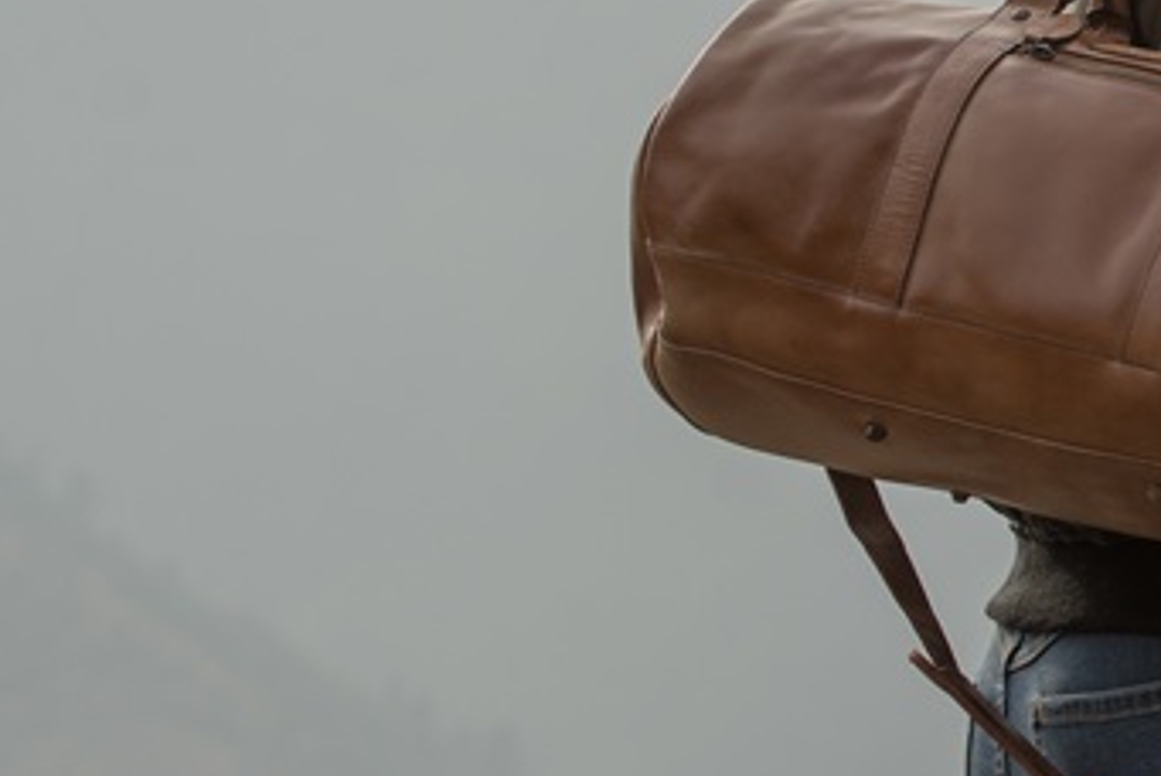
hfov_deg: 8.2
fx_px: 7940
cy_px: 58
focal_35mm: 246
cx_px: 1849
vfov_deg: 5.6
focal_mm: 70
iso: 80
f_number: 4
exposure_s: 1/200
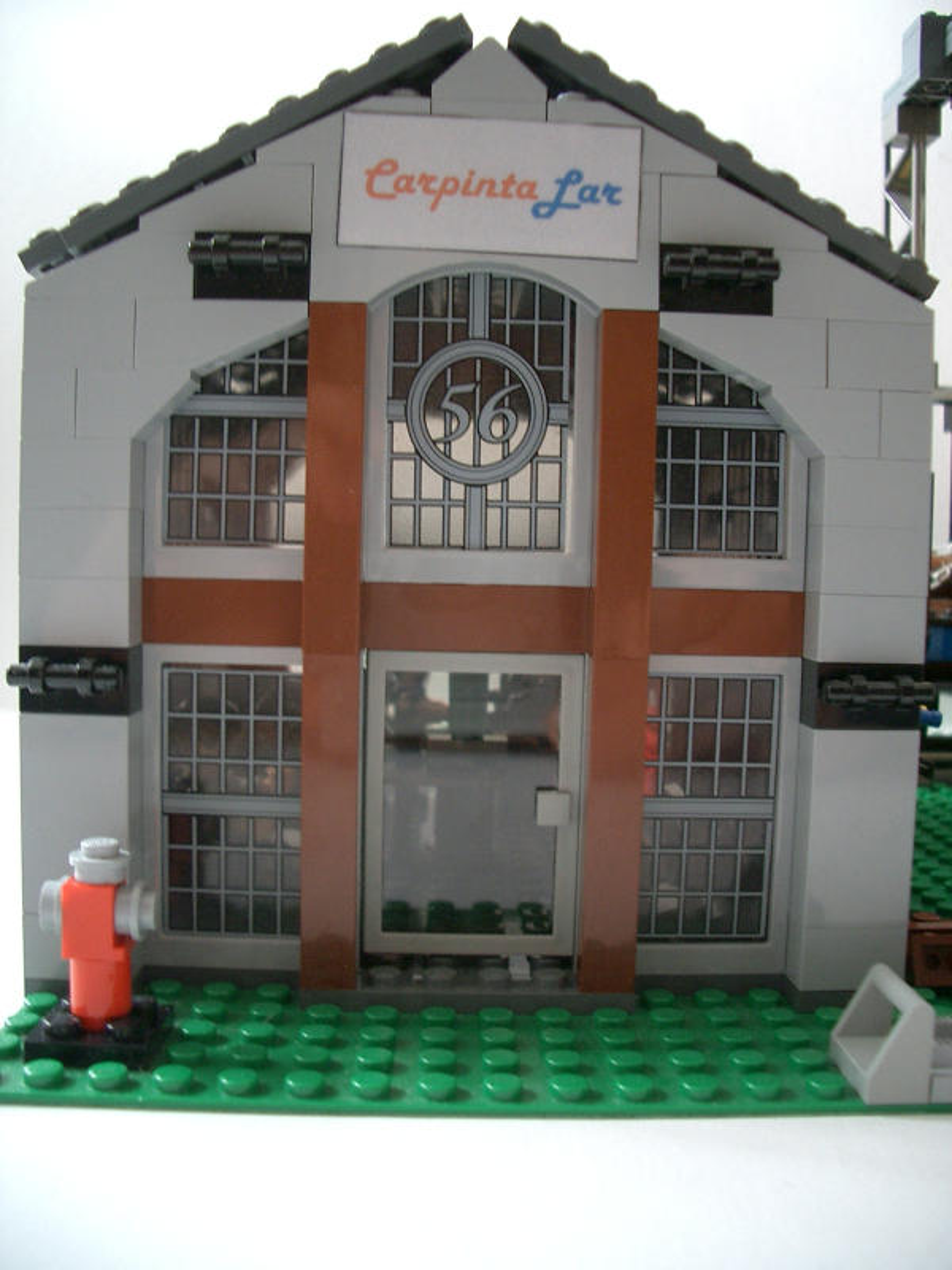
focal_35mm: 35
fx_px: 1283
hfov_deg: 40.7
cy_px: 635
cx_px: 476
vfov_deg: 52.6
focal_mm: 5.8
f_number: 2.6
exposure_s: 1/40
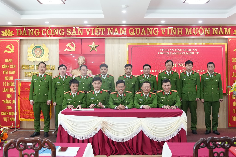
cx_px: 118
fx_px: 256
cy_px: 78
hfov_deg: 49.6
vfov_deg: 34.2
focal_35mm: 39
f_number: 4
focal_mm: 26
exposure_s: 1/125
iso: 2500
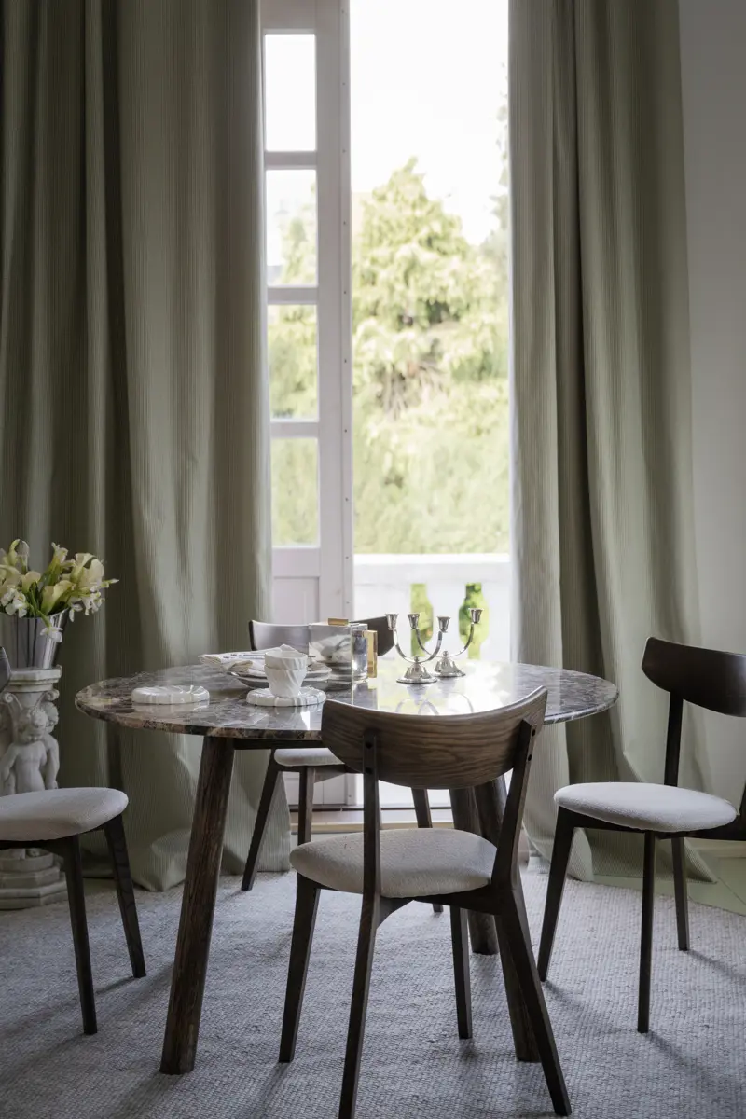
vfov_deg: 41.1
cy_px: 560
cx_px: 373
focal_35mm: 48
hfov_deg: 28.1
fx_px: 1492
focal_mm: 48
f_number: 4
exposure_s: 1/100
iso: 250
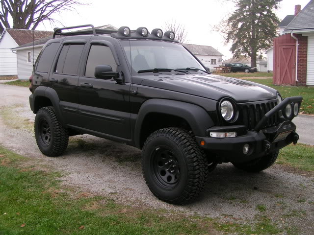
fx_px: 345
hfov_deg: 49.0
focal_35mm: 38
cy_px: 118
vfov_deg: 37.7
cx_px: 157
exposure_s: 1/60
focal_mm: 5.8
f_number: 4
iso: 50
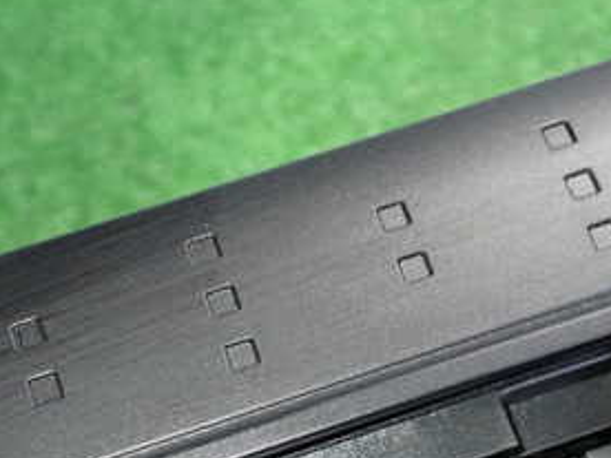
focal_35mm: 89
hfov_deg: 22.0
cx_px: 341
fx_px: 1571
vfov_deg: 16.3
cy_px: 436
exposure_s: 1/30
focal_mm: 7.31
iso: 800
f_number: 2.8
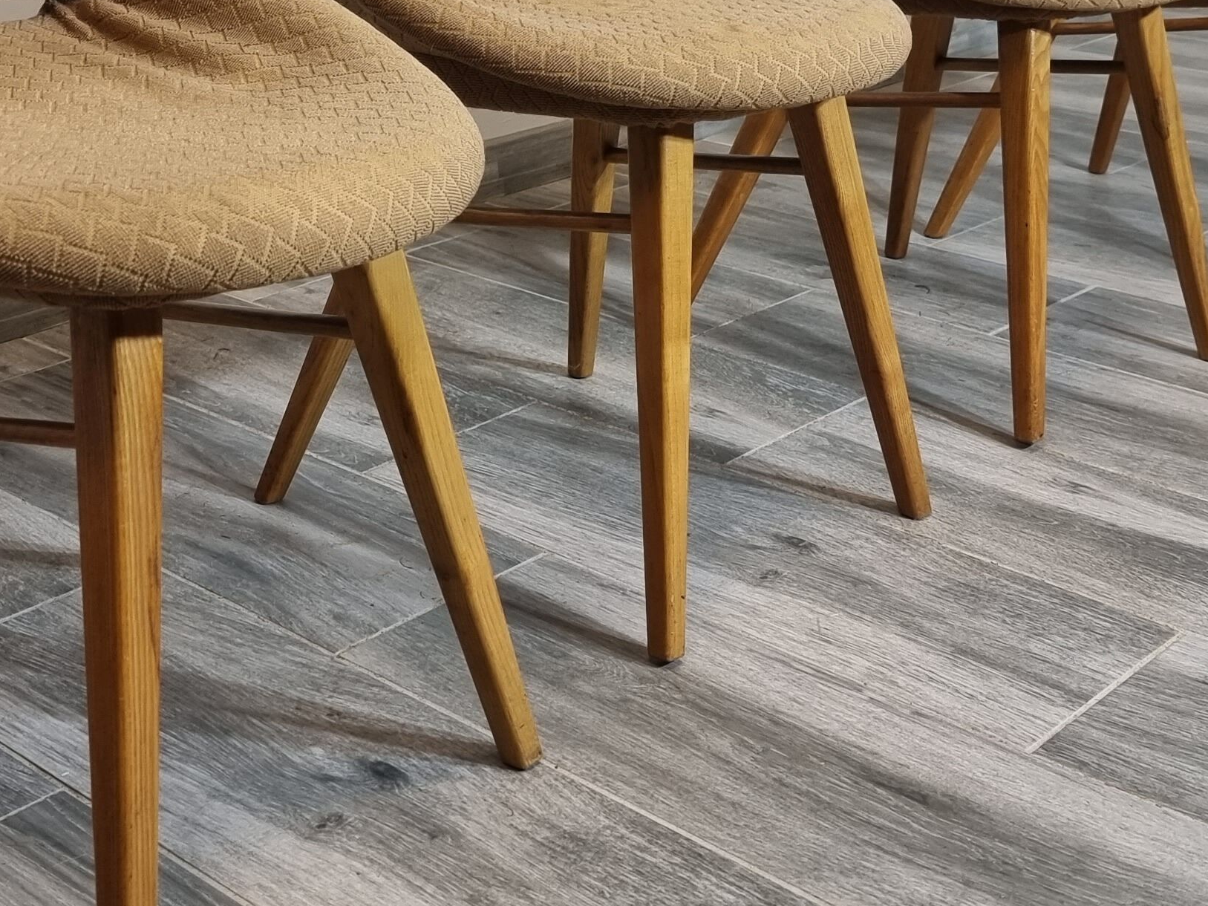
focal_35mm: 59
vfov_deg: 24.2
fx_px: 2059
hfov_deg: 32.7
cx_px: 532
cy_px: 100
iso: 125
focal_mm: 6.7
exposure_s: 1/100
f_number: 1.8
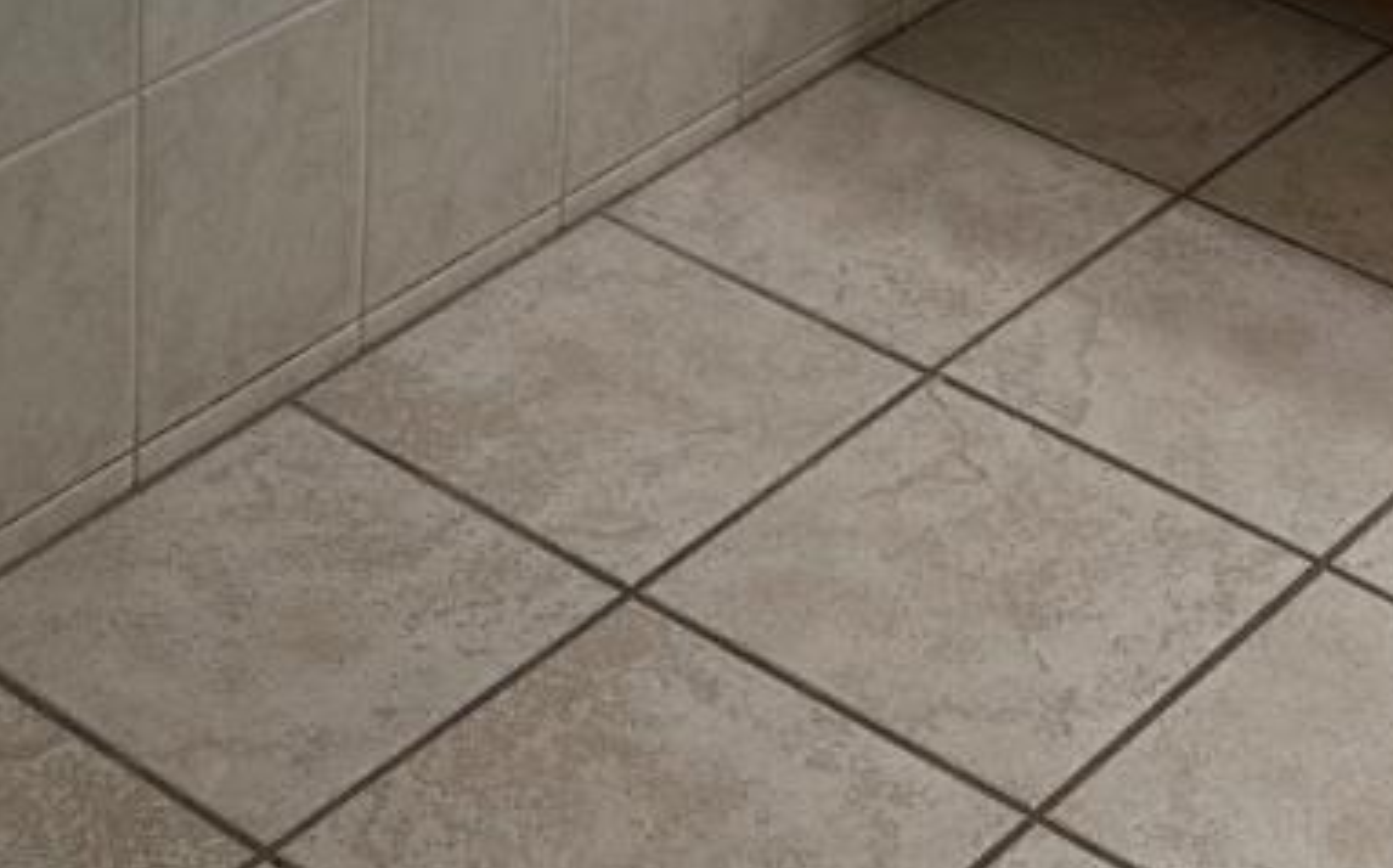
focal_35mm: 100
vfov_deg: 11.5
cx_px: 799
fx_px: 3793
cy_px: -961
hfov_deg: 20.8
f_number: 1.78
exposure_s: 1/209
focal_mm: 6.86
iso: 64
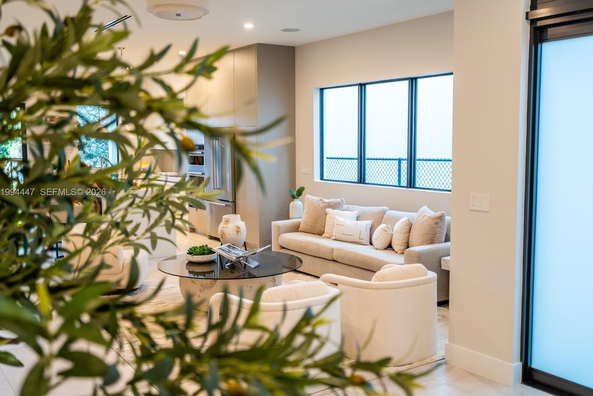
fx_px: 593
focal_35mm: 36
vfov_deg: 36.9
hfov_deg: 53.1
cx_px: 292
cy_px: 193
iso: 500
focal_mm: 35
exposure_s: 1/25
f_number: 4
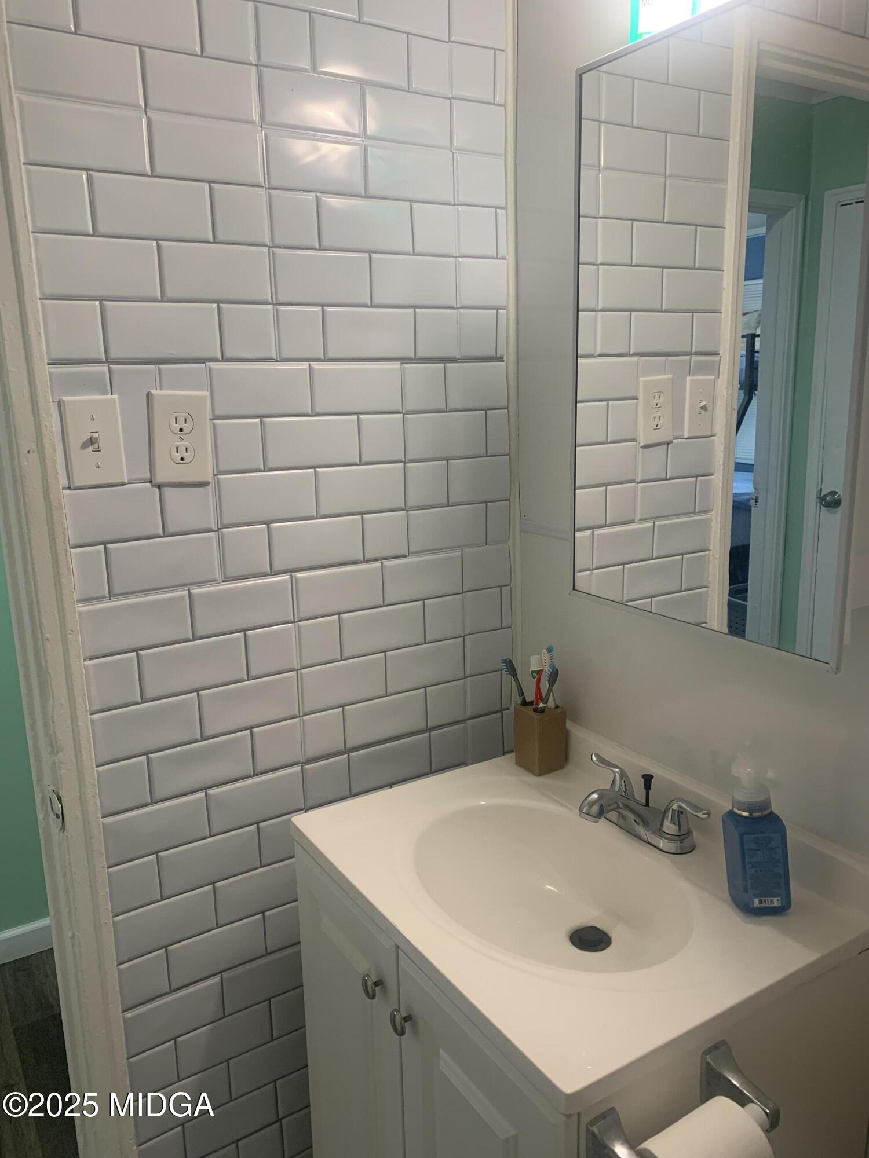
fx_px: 870
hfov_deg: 53.1
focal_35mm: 26
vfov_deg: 67.3
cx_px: 434
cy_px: 579
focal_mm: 4.25
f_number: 1.8
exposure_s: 1/60
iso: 80
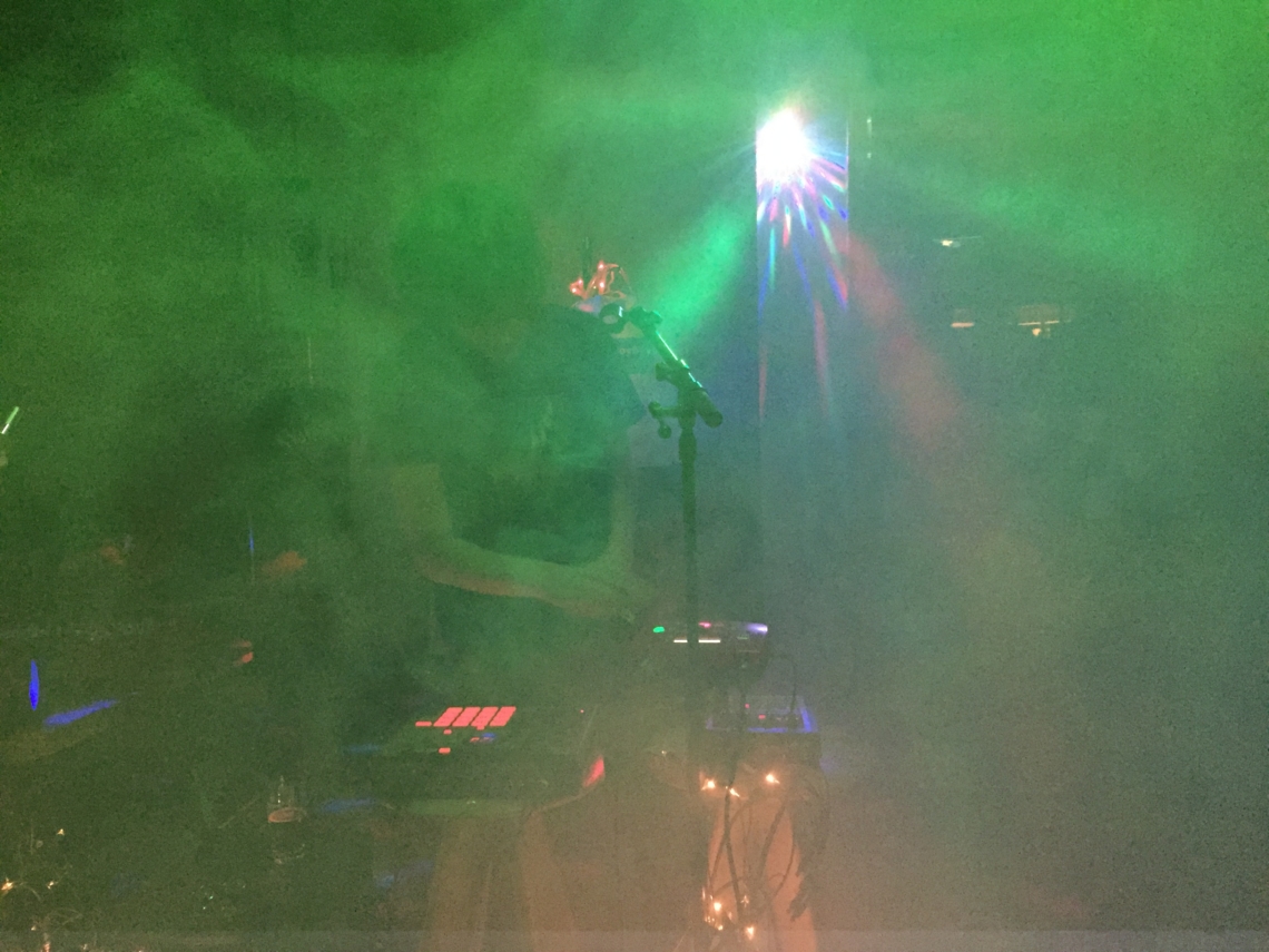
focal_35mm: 29
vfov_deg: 48.2
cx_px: 634
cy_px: 476
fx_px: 1063
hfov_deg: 61.7
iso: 400
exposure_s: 1/17
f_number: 2.2
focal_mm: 4.15
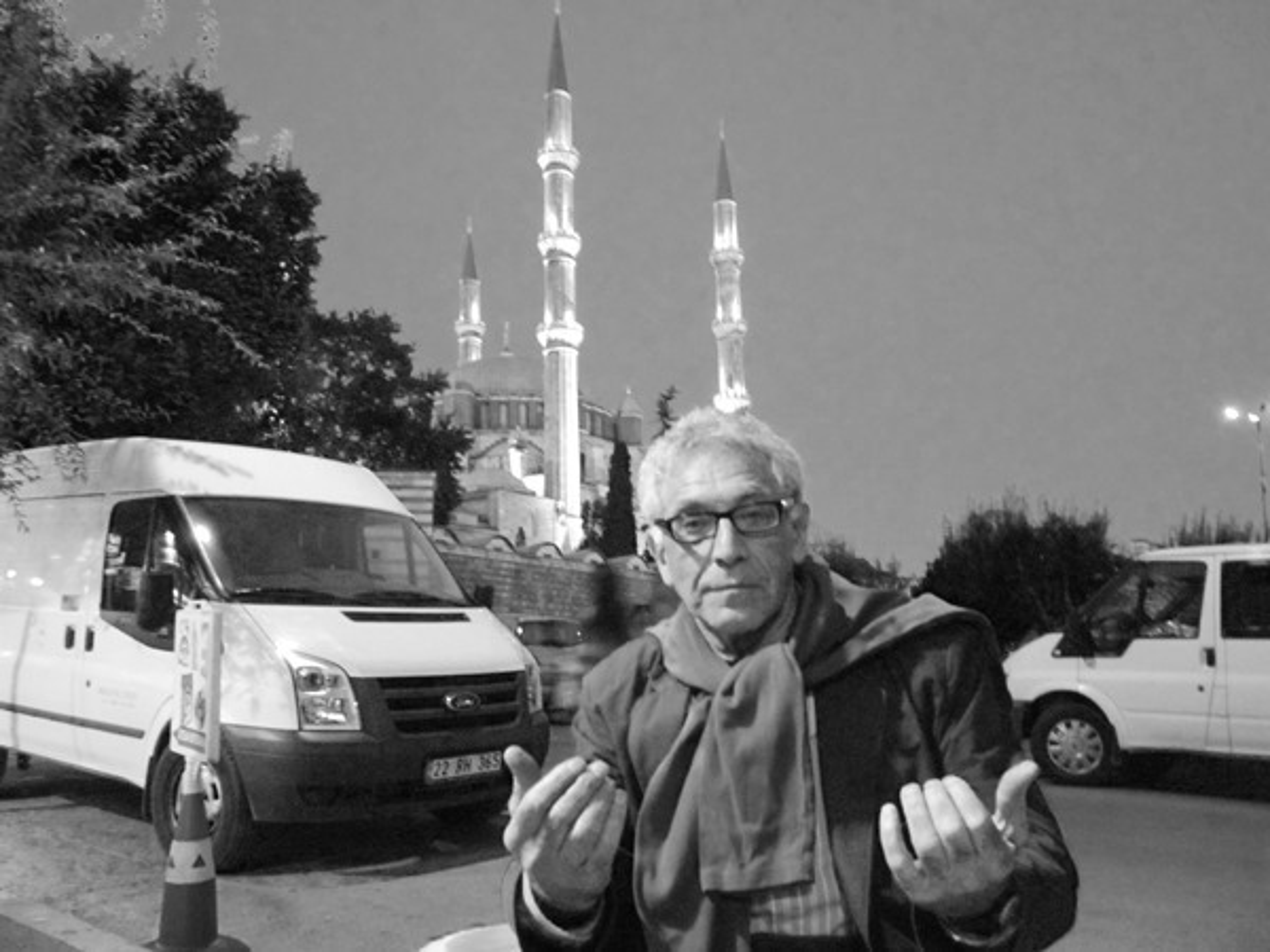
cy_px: 476
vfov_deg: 46.8
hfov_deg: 60.0
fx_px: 1101
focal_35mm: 30
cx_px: 635
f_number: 3.3
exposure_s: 1/8
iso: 400
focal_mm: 5.2
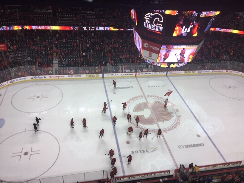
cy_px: 91
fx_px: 211
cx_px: 124
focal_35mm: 30
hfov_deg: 60.0
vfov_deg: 46.8
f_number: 2.2
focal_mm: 4.15
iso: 32
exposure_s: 1/120
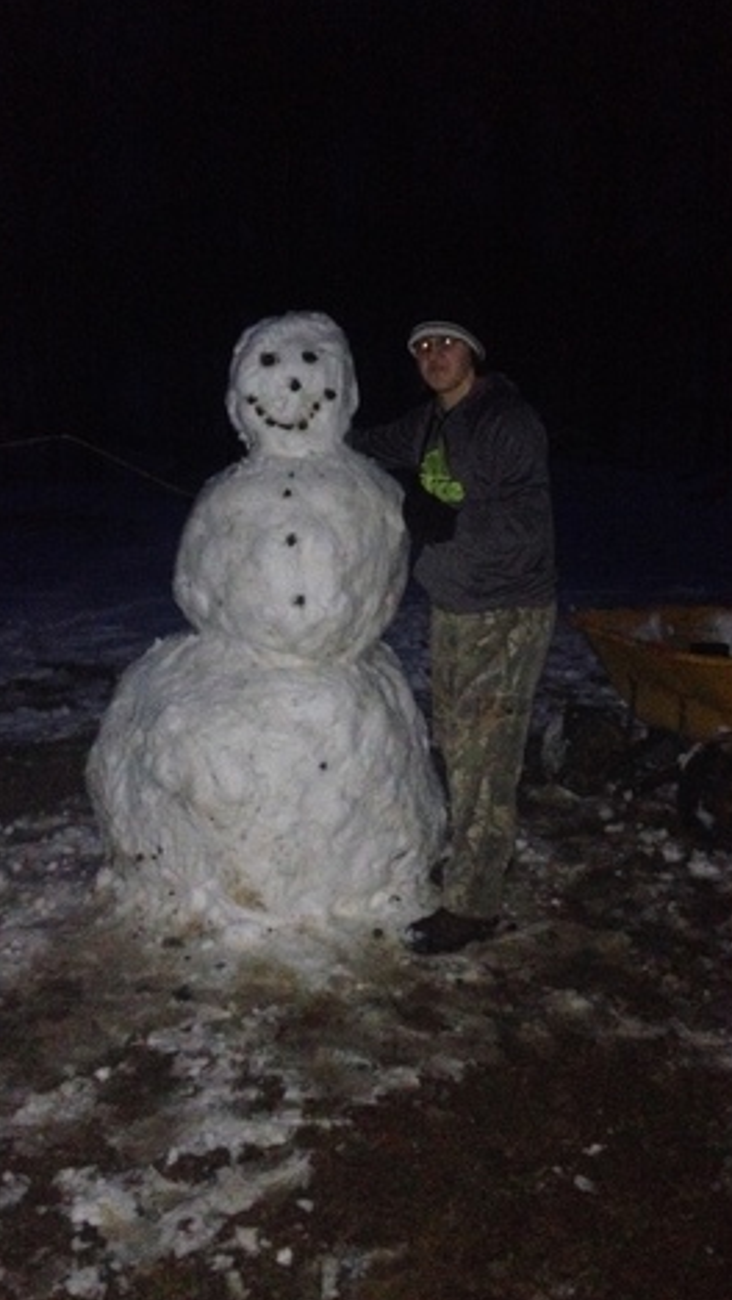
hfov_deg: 30.4
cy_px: 649
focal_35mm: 39
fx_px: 1345
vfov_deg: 51.6
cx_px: 336
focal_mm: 4.28
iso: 800
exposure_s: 1/16
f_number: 2.4
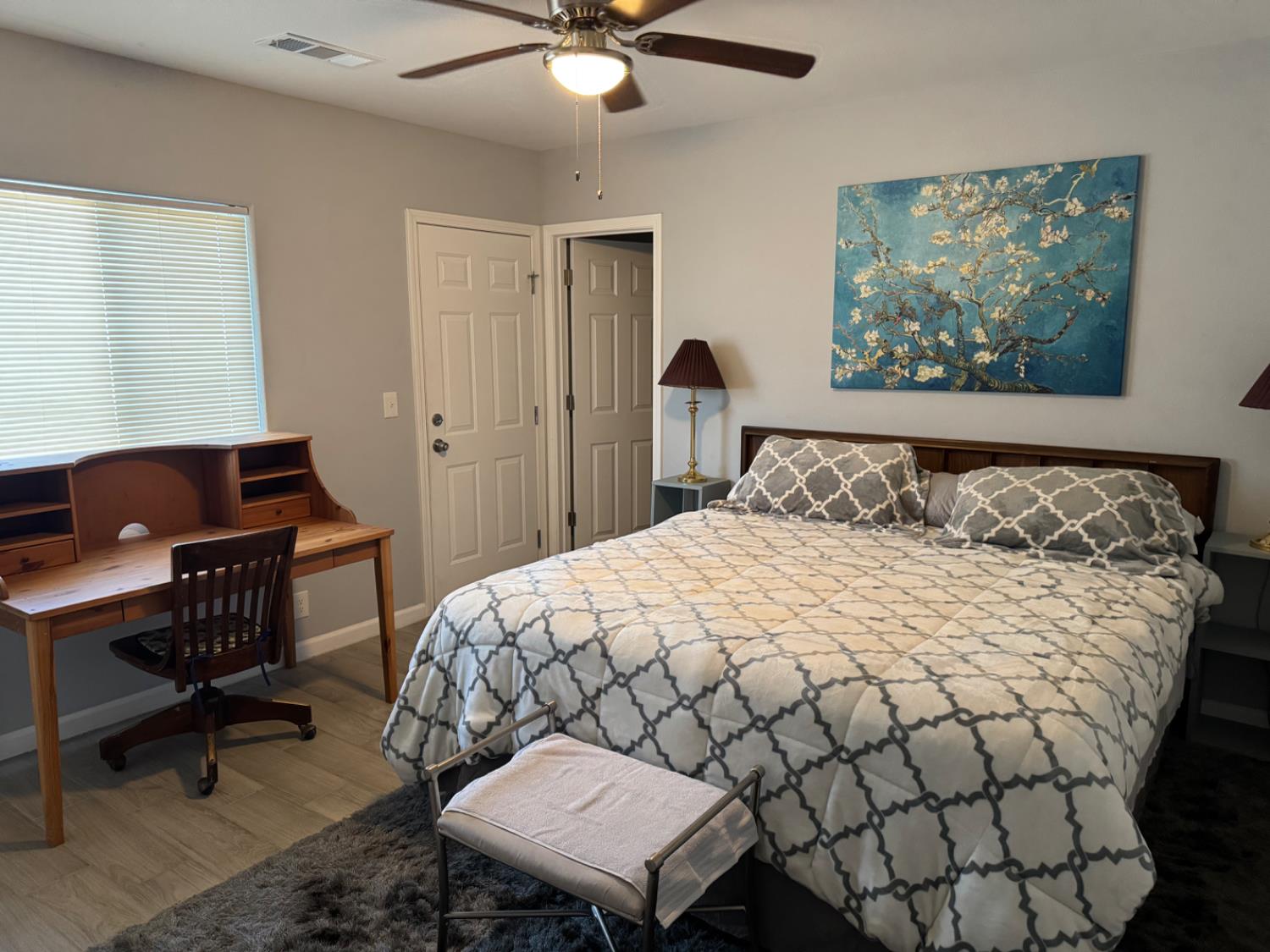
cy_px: 476
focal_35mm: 24
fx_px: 881
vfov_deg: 56.8
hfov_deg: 71.6
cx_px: 635
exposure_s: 1/60
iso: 500
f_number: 1.78
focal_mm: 6.76
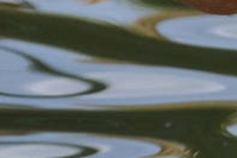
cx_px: 325
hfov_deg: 1.6
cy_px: 105
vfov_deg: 1.1
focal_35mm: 1262
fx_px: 8314
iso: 400
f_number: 5.6
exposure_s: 1/250
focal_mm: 105
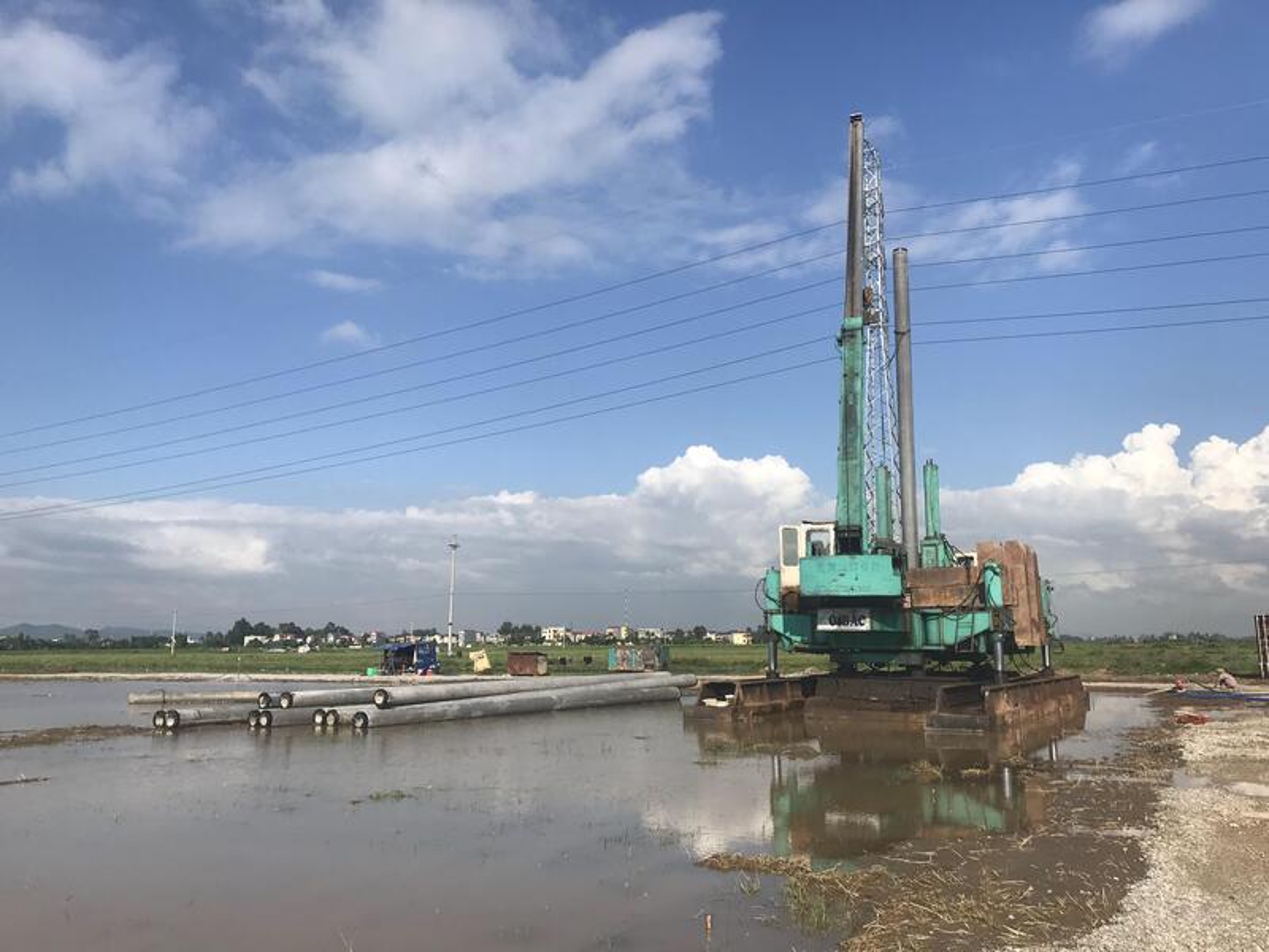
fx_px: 1026
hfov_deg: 63.4
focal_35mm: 28
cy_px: 476
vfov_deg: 49.7
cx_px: 634
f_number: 1.8
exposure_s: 1/3546
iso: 20
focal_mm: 3.99
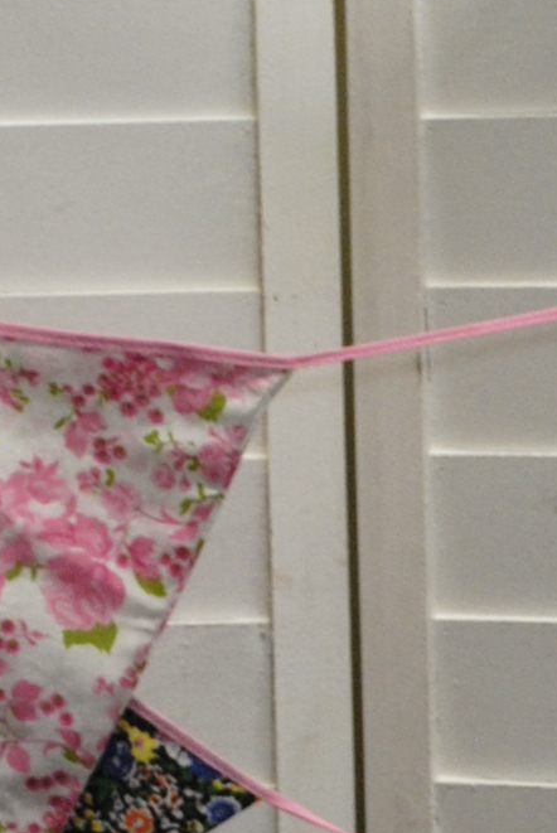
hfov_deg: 6.5
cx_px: 554
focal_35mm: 211
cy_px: 979
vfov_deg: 9.6
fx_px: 4886
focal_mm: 24
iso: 400
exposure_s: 1/40
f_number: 4
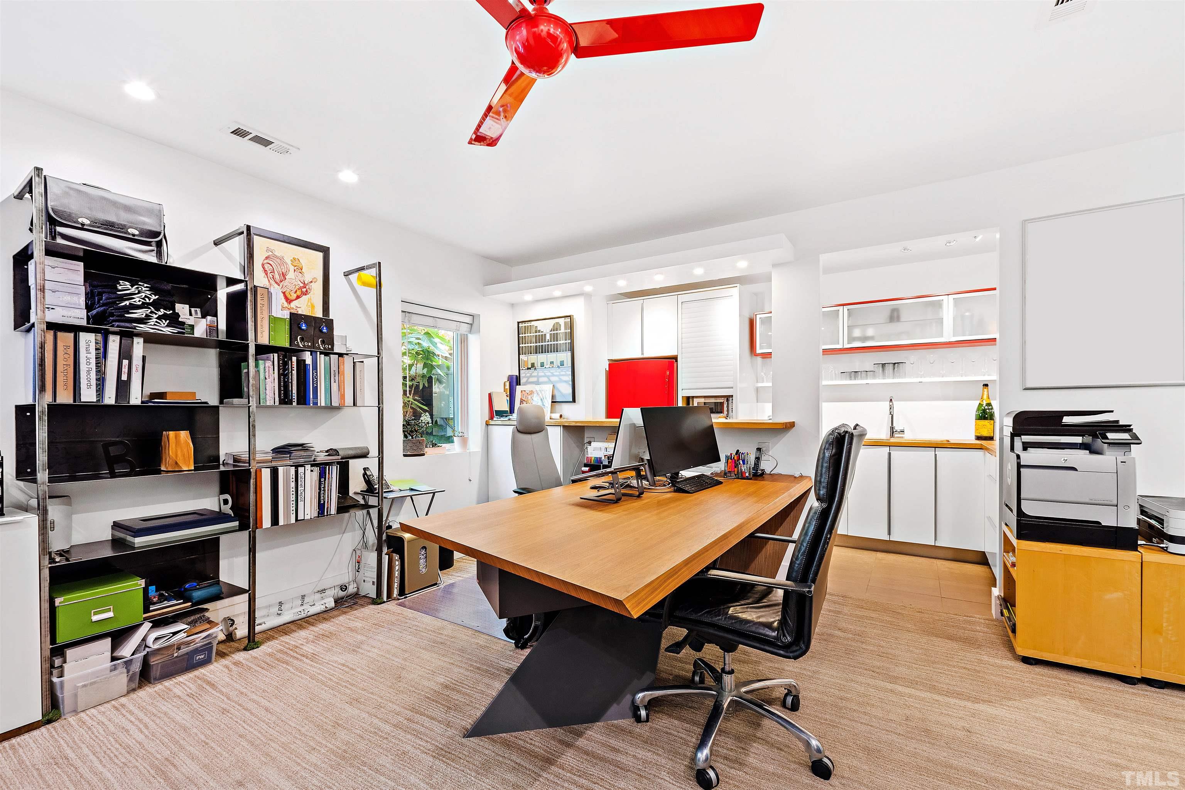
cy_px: 395
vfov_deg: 77.3
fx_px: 494
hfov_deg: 100.4
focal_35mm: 15
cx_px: 592
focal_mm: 10
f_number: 8
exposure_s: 1.6
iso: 100
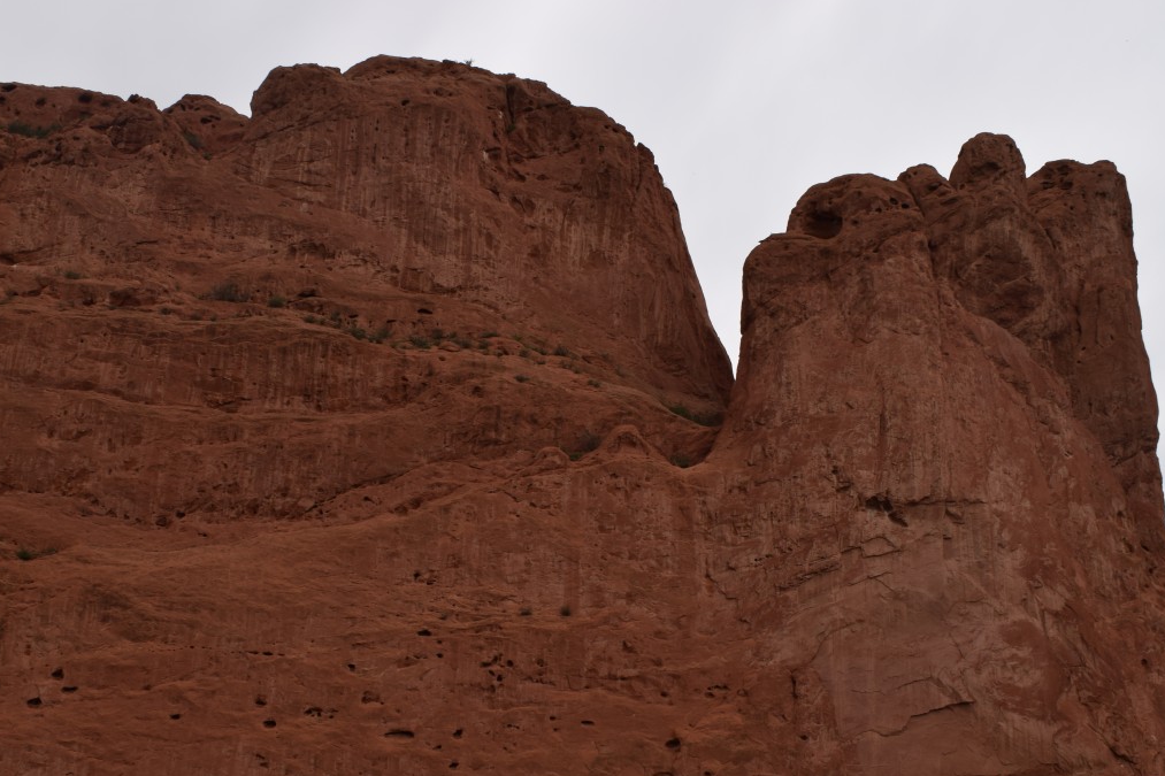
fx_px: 1165
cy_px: 495
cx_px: 537
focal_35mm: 36
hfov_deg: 53.1
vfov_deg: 36.6
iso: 100
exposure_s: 1/200
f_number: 10
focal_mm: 18
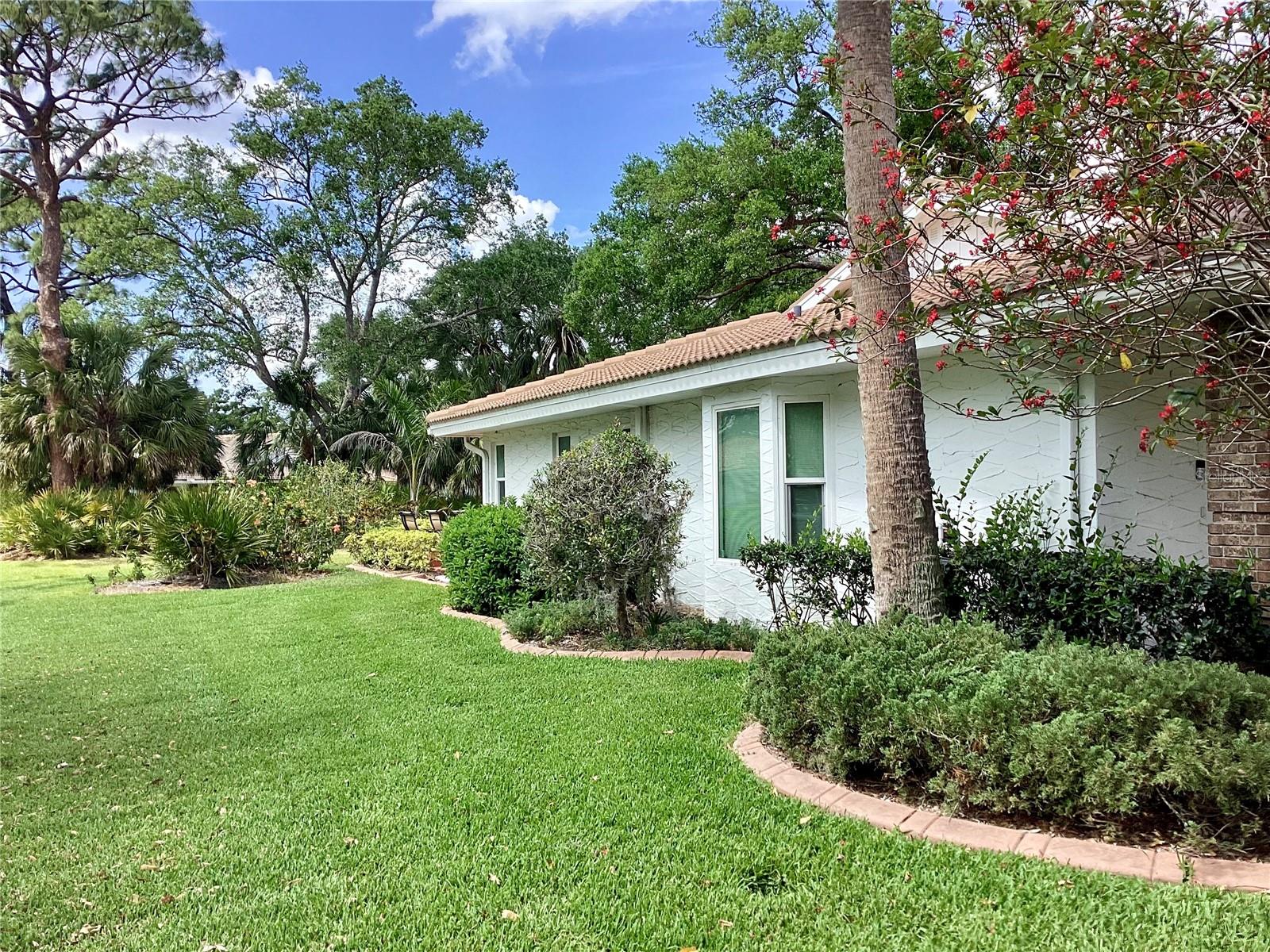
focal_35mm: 31
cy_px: 476
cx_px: 635
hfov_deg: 58.4
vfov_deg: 45.4
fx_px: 1137
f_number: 2.4
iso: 25
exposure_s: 1/512
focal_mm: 3.3
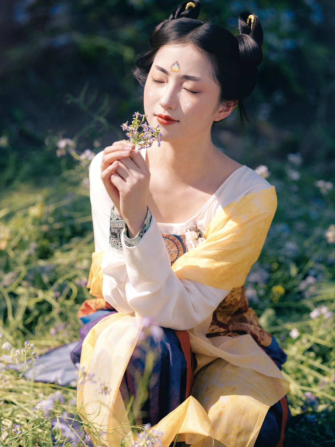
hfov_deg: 17.0
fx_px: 1123
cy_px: 224
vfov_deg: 22.5
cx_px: 168
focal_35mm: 87
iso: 250
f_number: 3.6
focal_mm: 110
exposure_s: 1/1600
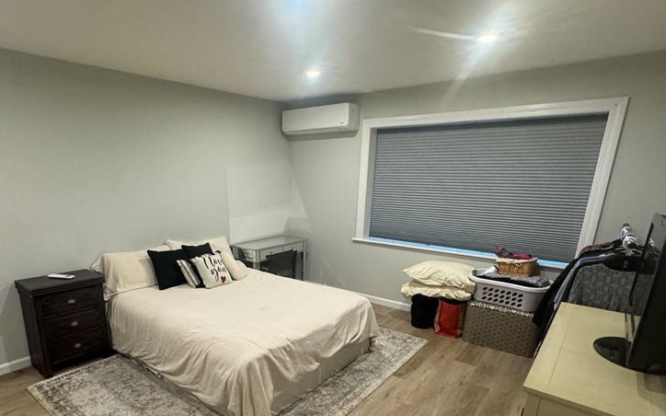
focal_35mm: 21
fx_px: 381
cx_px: 278
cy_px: 285
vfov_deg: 55.7
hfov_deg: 81.6
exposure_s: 1/60
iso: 320
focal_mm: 2.22
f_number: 2.2
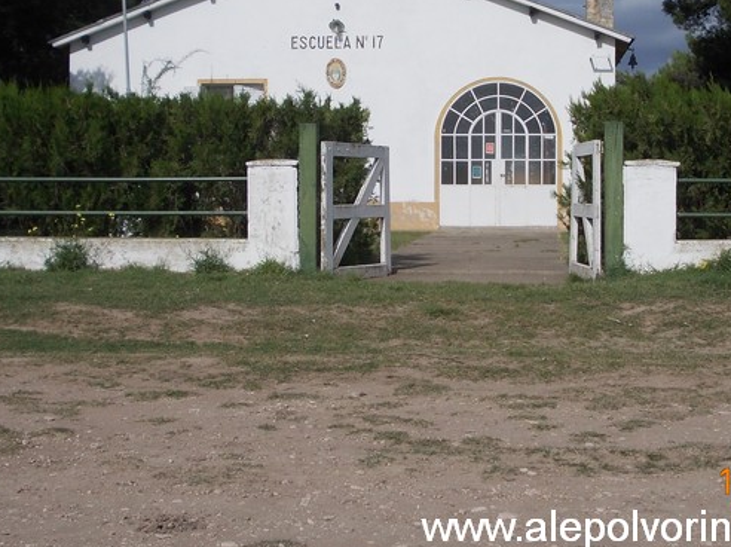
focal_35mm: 67
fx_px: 1413
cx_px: 410
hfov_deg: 29.0
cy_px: 156
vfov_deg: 21.8
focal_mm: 6.1
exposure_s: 1/800
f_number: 6.5
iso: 80
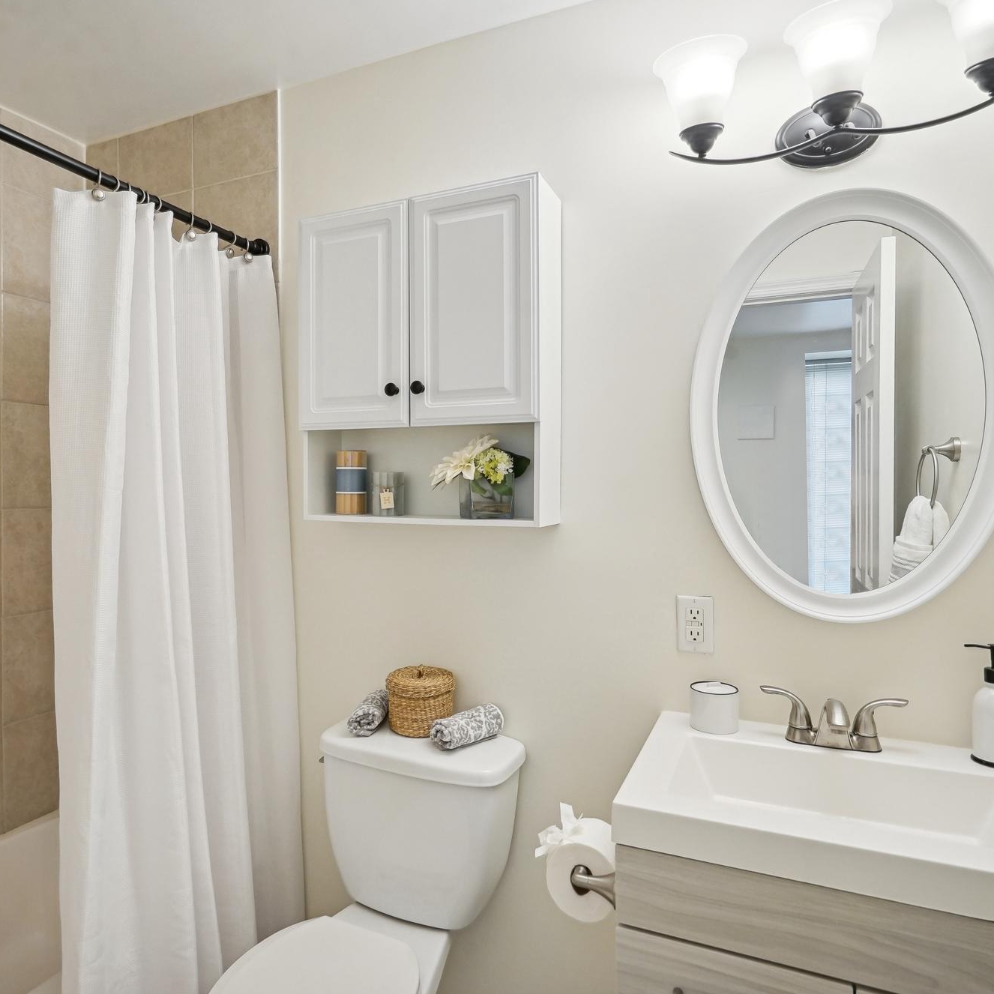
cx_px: 458
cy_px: 494
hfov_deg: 72.0
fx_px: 682
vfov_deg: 72.1
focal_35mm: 21
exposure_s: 1/15
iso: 640
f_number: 9
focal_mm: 16
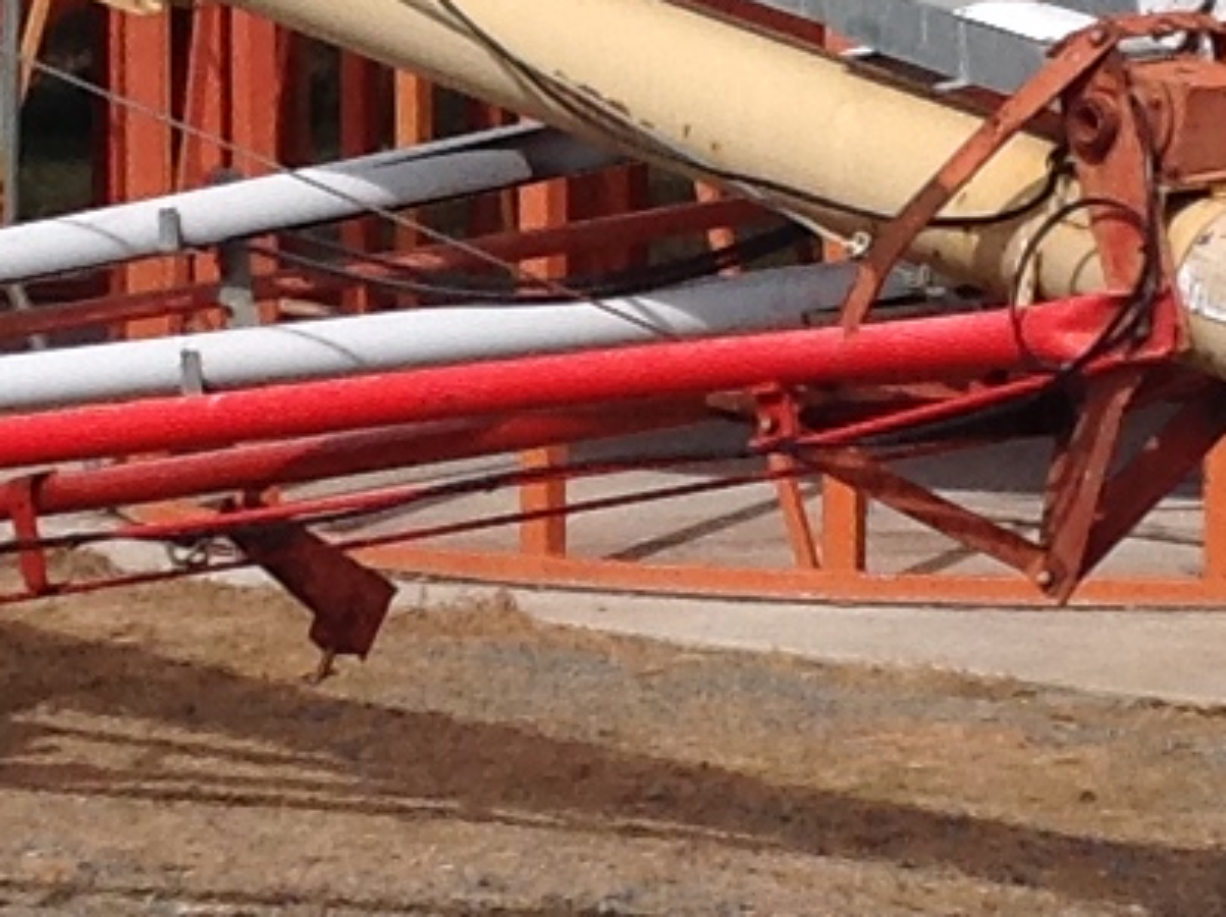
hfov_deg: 8.8
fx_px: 7997
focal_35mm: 226
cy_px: 446
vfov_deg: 6.6
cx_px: 774
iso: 50
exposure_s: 1/3030
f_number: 2.4
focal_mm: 4.28
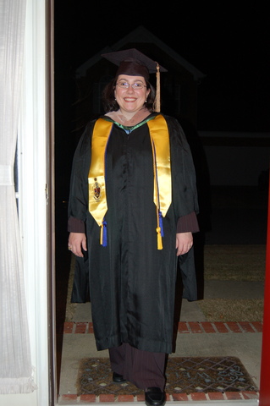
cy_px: 203
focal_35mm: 42
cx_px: 135
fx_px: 473
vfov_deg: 46.4
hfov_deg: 31.8
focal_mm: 28
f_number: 4.2
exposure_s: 1/60
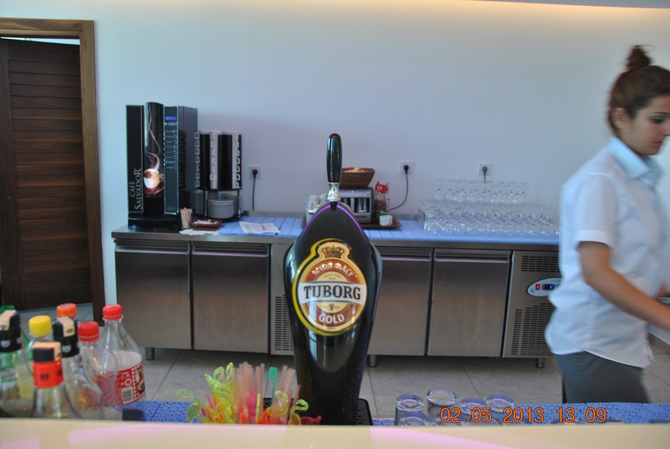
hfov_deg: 61.9
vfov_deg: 43.7
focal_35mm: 30
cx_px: 335
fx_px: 559
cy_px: 224
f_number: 3.5
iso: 200
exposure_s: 1/40
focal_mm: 20
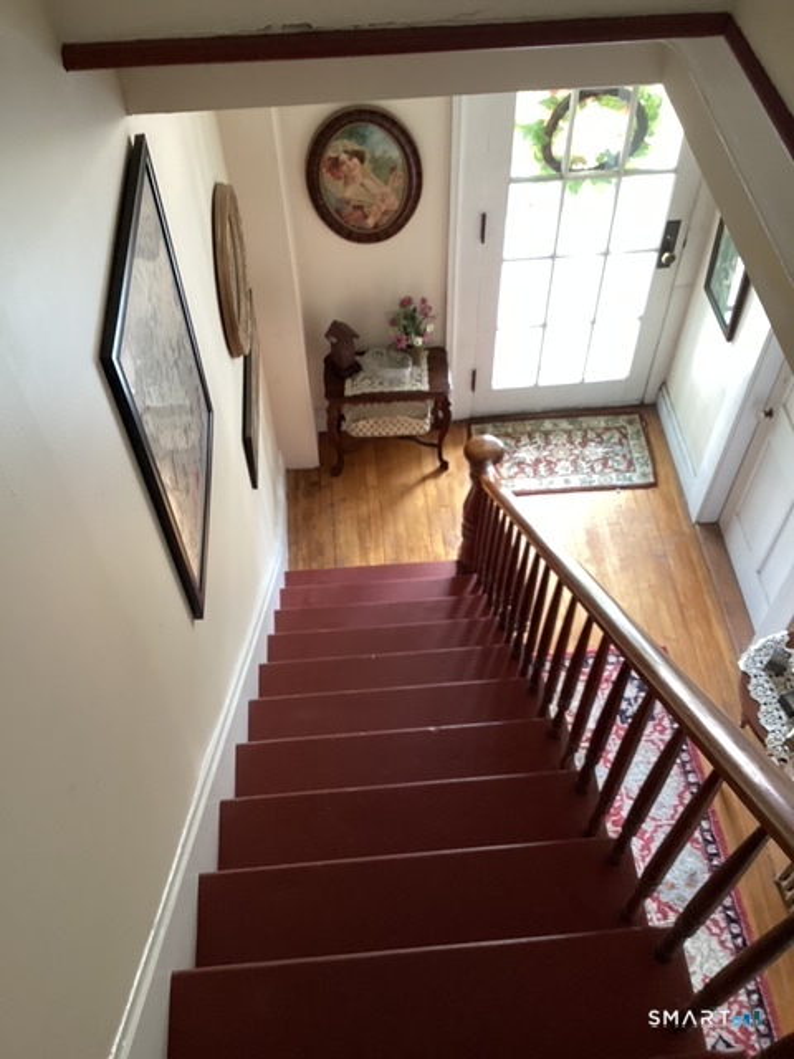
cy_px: 530
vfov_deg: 58.4
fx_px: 948
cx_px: 397
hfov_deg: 45.4
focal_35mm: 31
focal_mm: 3.3
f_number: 2.4
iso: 250
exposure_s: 1/50
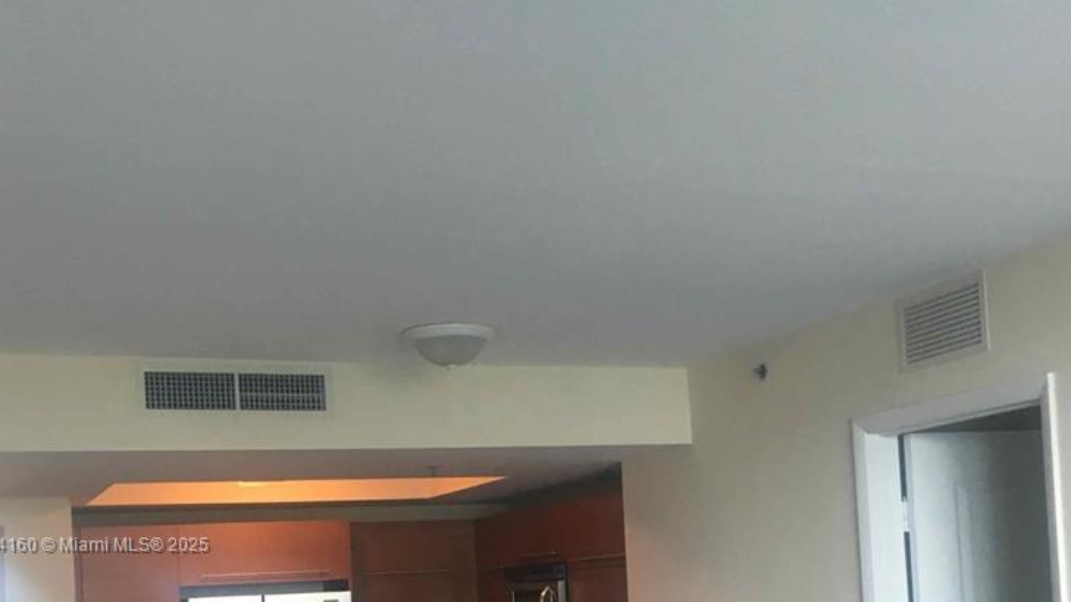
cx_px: 601
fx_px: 1477
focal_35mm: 52
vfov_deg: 22.5
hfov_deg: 39.8
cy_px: 546
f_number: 2.2
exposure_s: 1/30
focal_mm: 4.15
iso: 50
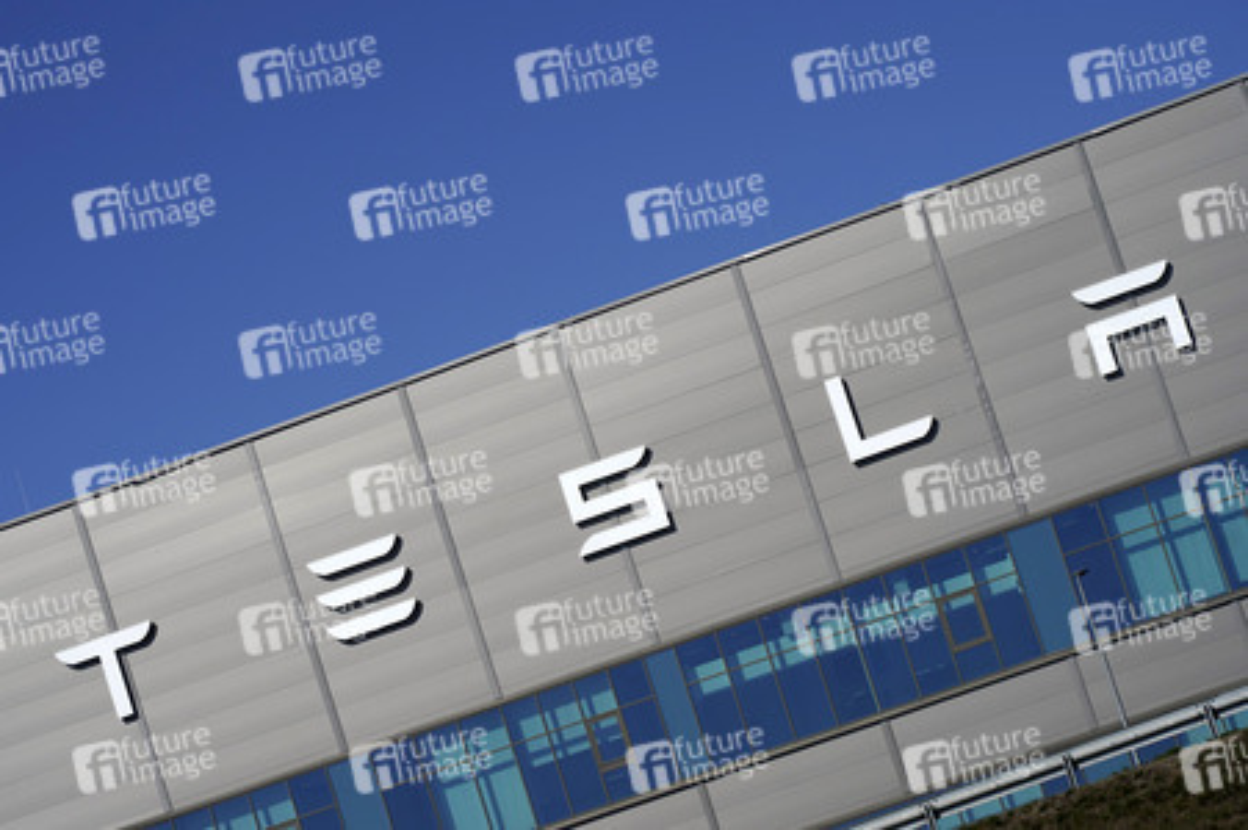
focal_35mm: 113
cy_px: 415
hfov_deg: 18.1
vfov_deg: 12.1
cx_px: 624
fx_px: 3914
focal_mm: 113
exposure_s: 1/1250
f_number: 7.1
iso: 100
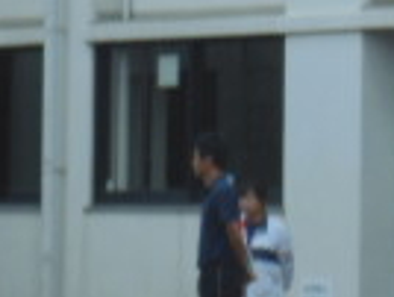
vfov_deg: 2.5
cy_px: 132
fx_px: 6739
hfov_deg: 3.3
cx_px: -318
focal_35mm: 591
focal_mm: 22.1
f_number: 5.7
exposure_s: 1/50
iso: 125
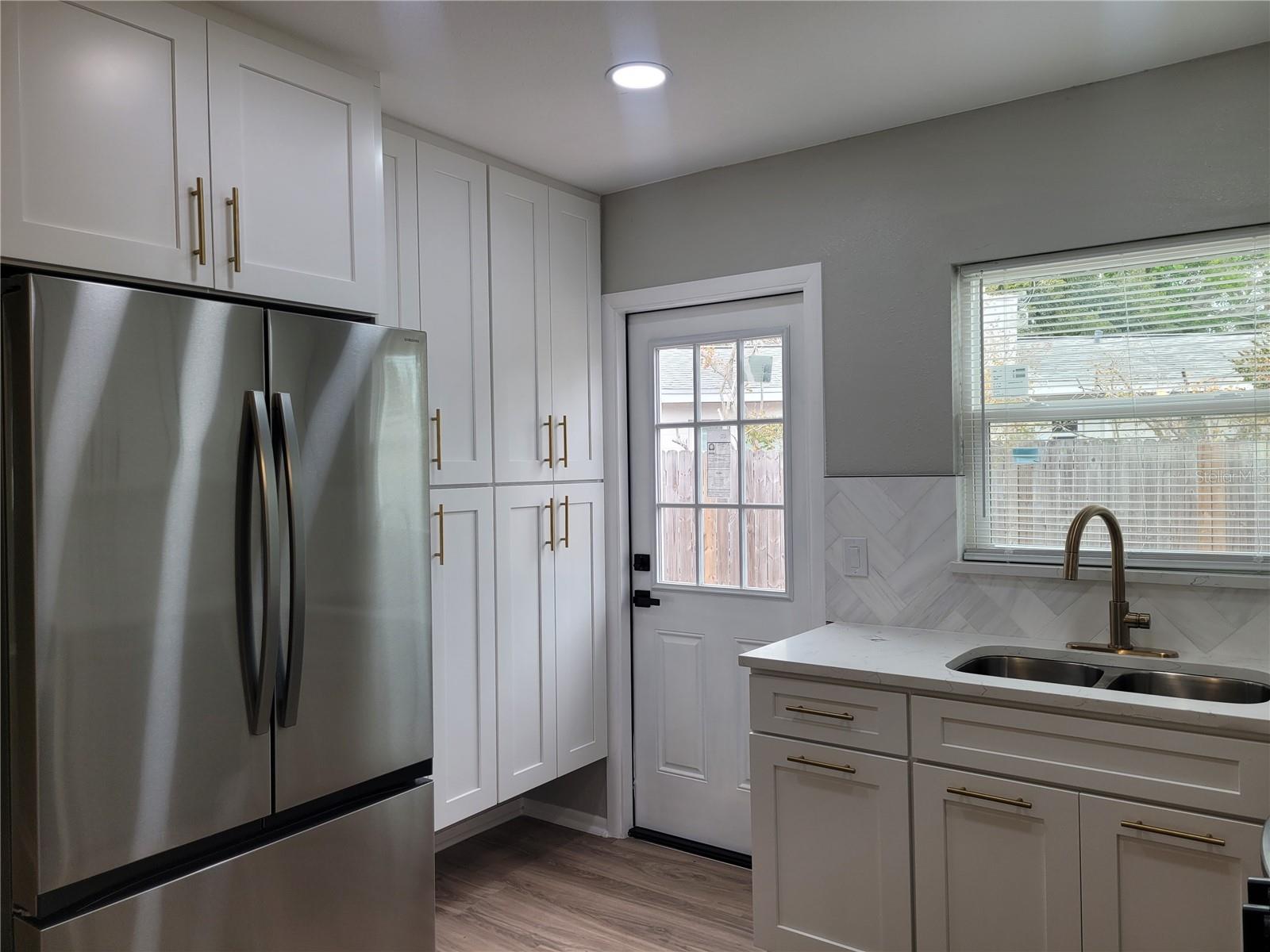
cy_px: 476
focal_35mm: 26
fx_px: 954
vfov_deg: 53.1
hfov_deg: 67.3
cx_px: 635
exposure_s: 1/156
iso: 40
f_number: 1.8
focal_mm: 5.4
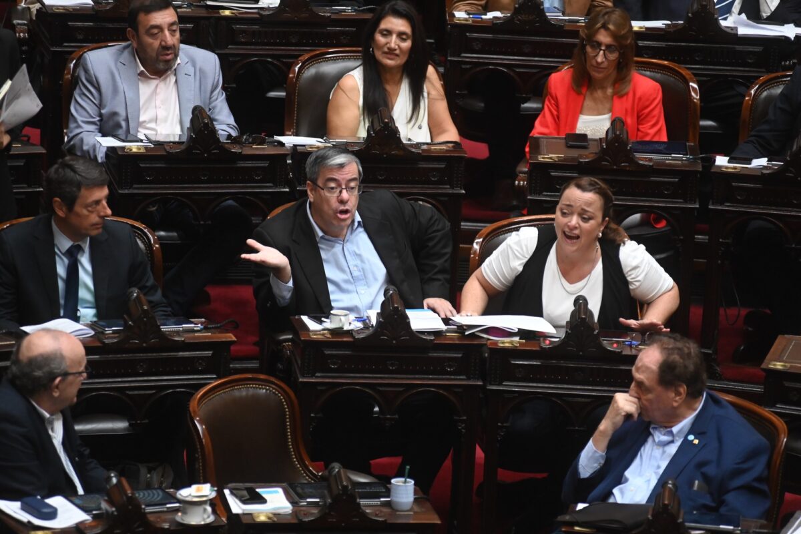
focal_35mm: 200
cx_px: 400
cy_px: 267
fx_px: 4450
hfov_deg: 10.3
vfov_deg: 6.9
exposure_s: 1/500
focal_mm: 200
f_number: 2.8
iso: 4000
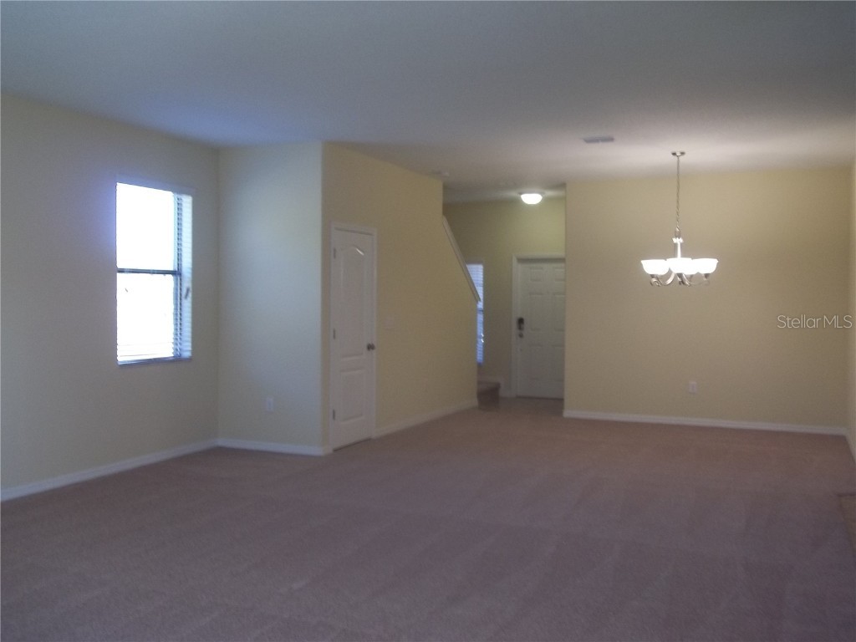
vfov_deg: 44.2
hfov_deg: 56.8
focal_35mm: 32
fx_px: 791
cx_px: 428
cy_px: 321
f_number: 2.9
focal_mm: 5.7
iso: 86
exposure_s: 1/30
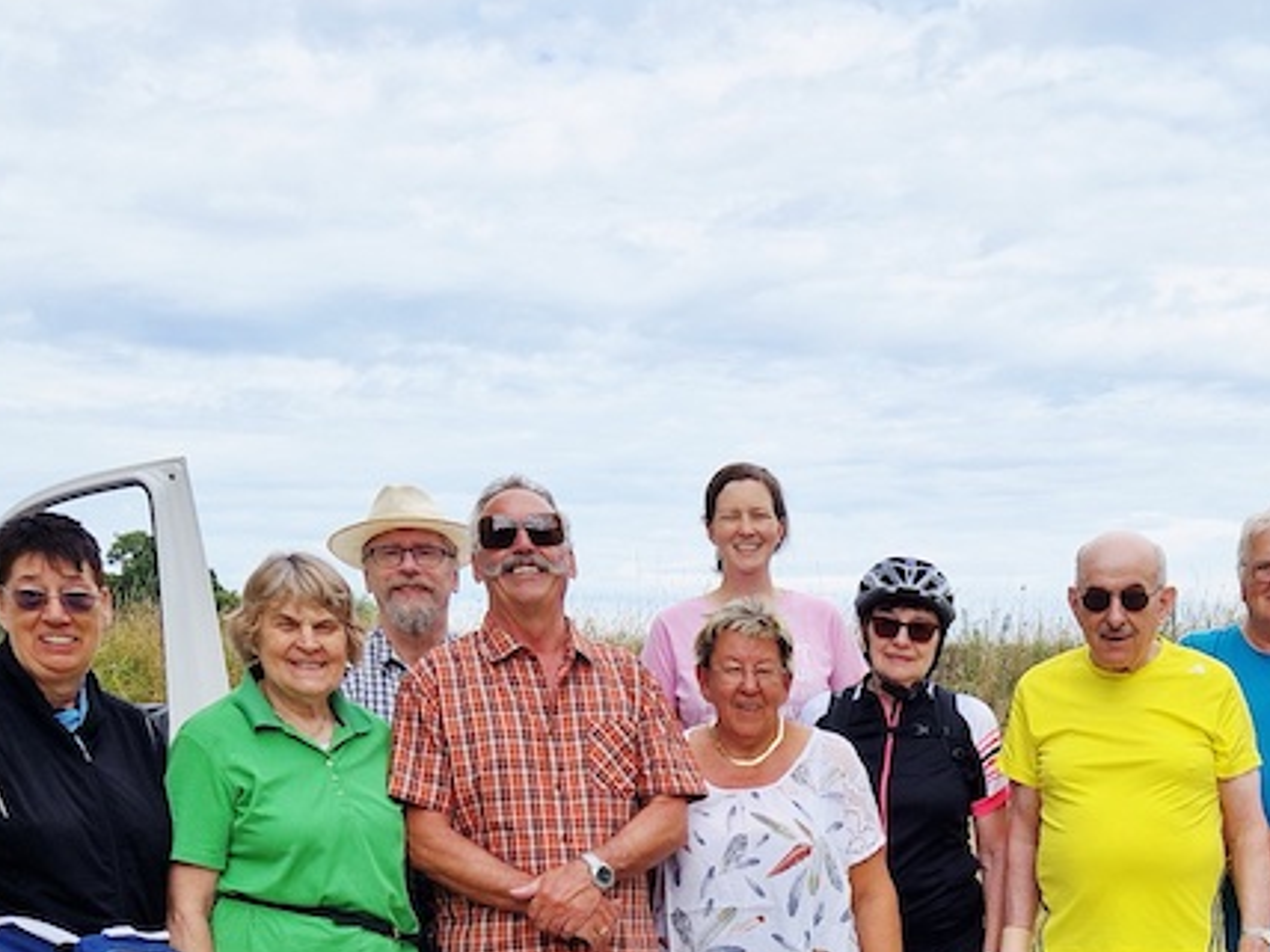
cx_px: 766
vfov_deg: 32.5
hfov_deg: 43.6
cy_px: 787
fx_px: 1578
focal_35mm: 43
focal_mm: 5.4
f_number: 1.8
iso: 50
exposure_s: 1/1250
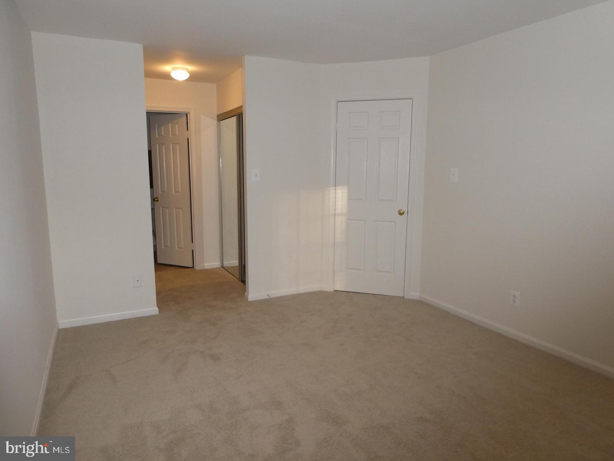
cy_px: 230
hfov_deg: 71.6
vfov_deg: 56.8
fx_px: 426
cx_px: 307
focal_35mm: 24
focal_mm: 4.3
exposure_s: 1/60
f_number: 3.3
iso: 200
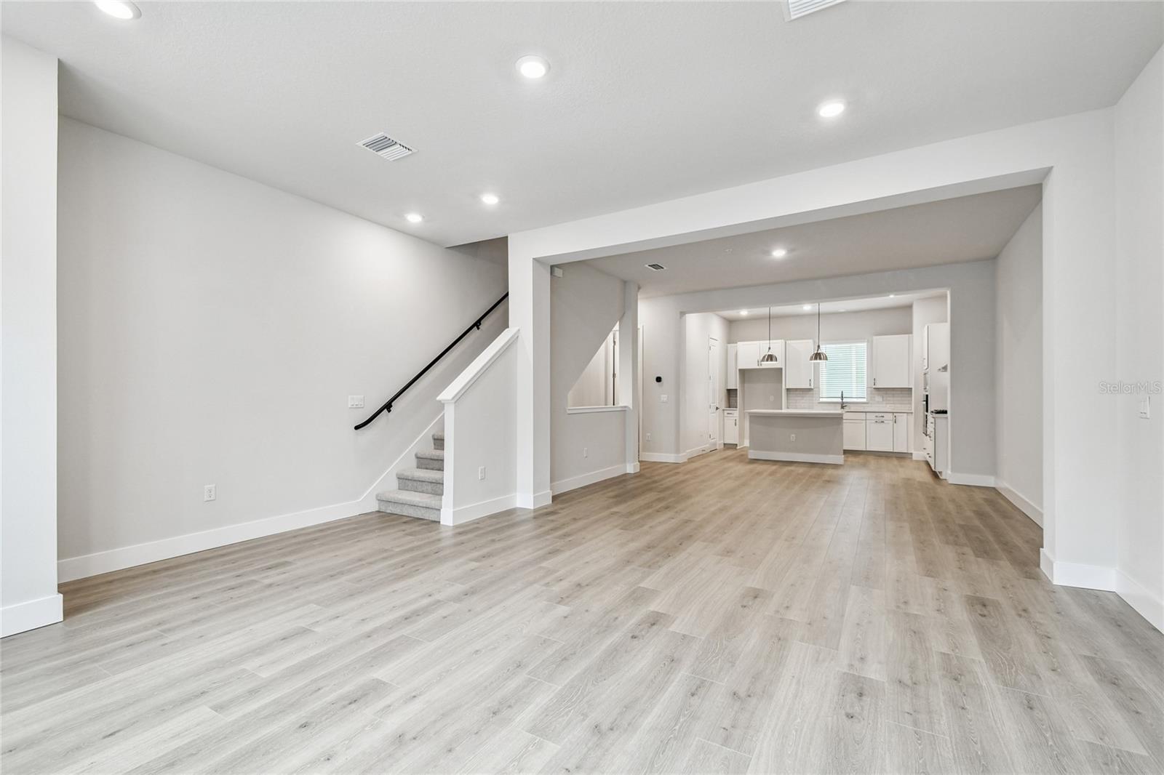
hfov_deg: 100.4
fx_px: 485
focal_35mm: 15
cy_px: 388
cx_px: 582
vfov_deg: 77.3
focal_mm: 10
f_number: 7.1
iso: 100
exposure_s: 1/13
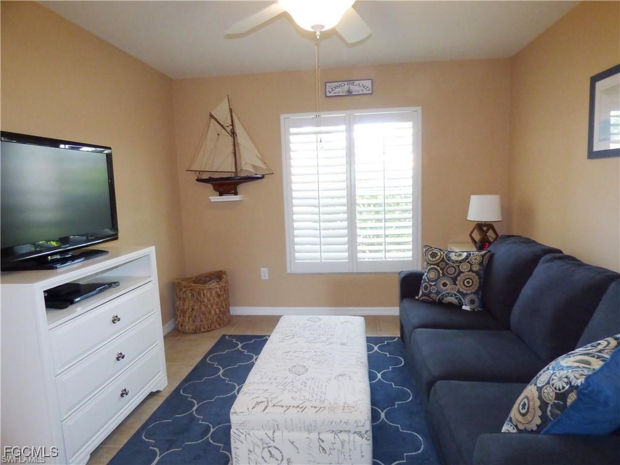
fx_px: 358
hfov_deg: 81.7
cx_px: 310
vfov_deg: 66.0
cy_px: 232
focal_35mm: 20
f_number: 3.5
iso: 500
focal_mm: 3.58
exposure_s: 1/60
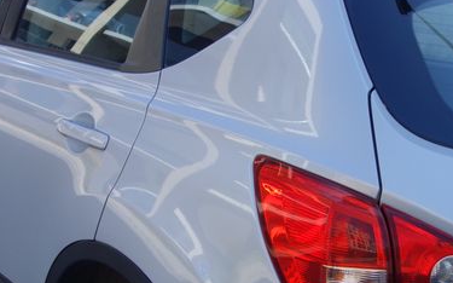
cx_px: 329
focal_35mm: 78
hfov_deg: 26.2
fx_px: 963
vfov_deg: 16.6
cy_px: 224
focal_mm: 10.4
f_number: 1.8
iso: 125
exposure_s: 1/1000
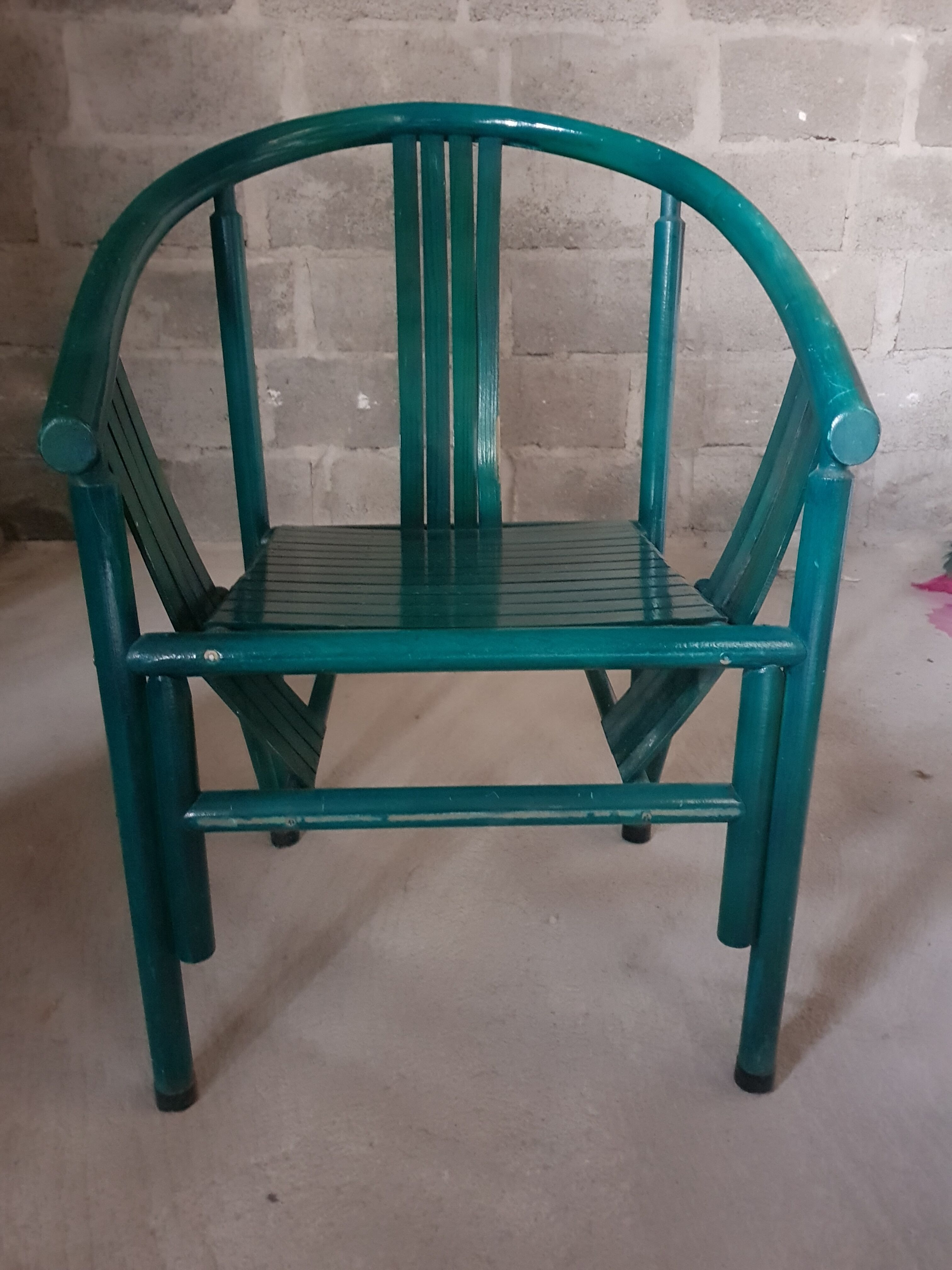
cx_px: 476
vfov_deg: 67.3
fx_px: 953
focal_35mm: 26
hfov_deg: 53.1
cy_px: 635
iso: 1000
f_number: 1.7
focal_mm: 4.2
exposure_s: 1/10
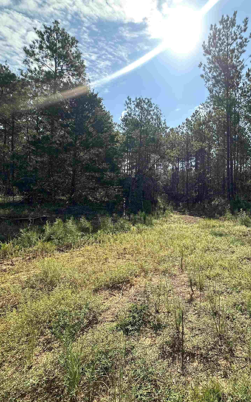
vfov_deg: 85.1
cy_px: 200
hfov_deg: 57.9
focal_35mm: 20
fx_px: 219
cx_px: 174
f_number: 2.2
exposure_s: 1/1052
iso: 50
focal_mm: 2.22
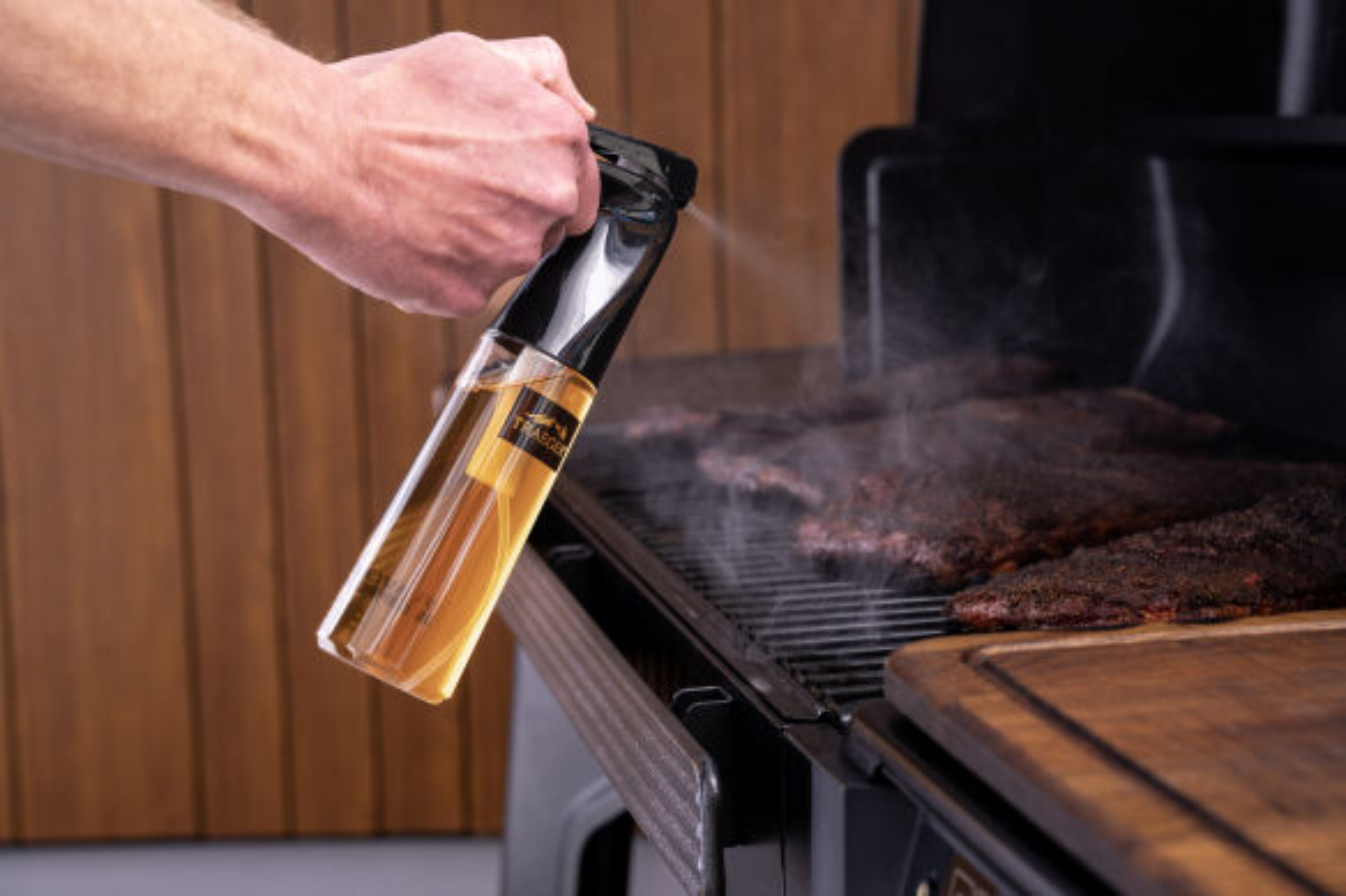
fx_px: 2317
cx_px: 673
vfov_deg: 21.9
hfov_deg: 32.4
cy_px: 448
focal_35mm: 62
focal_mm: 62
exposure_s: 1/125
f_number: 5.6
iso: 100
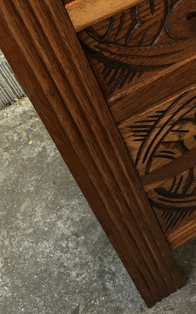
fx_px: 692
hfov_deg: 15.3
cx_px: 264
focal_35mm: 81
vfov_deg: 23.3
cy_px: -67
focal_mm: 4.15
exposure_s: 1/100
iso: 40
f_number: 2.2
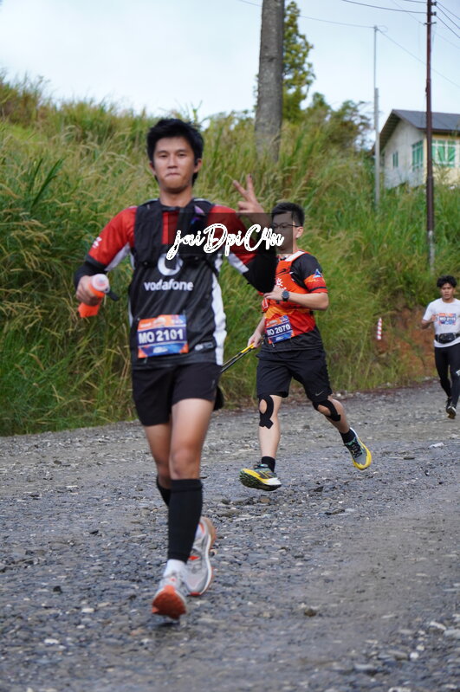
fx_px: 2017
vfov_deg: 19.5
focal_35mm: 105
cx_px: 230
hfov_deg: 13.0
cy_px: 346
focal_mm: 70
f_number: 2.8
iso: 1000
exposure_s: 1/500
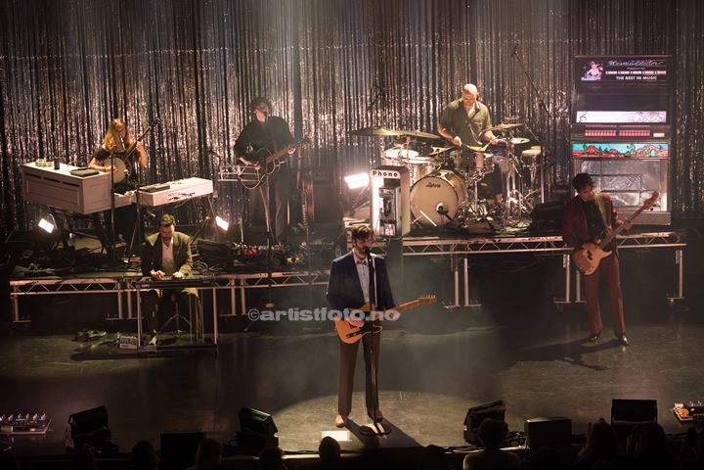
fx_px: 2151
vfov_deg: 12.5
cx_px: 352
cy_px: 235
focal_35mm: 110
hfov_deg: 18.6
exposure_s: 1/500
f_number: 2.8
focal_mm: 110
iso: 1000
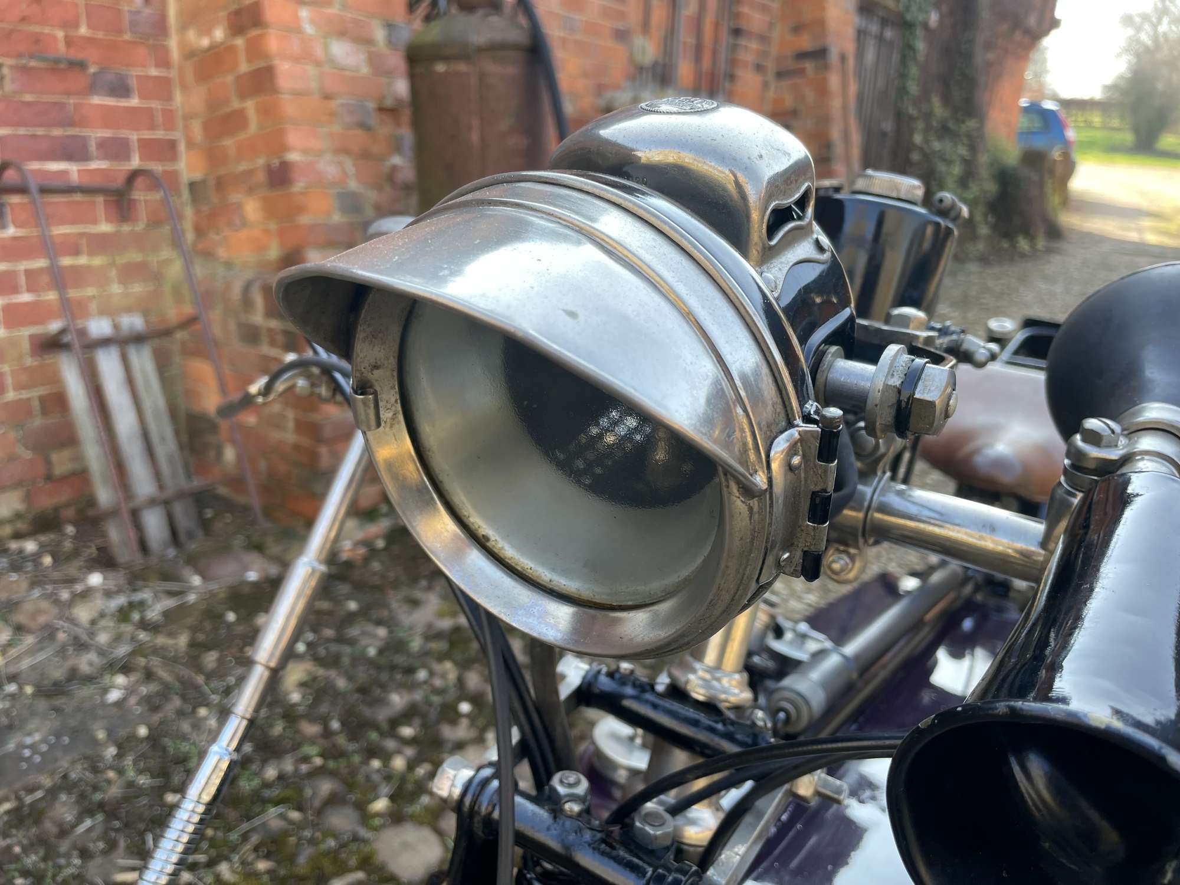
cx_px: 590
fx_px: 886
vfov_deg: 53.1
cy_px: 442
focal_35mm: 26
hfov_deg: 67.3
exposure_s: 1/121
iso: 32
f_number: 1.6
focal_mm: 4.2
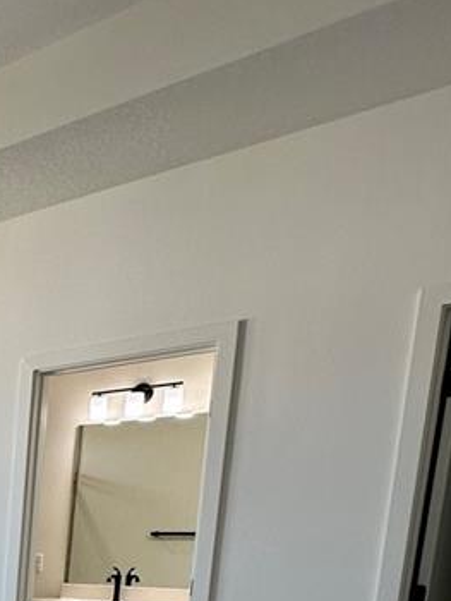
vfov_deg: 33.5
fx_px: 833
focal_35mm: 48
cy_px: 692
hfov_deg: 23.0
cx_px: -266
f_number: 2.2
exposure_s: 1/120
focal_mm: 2.22
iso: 80
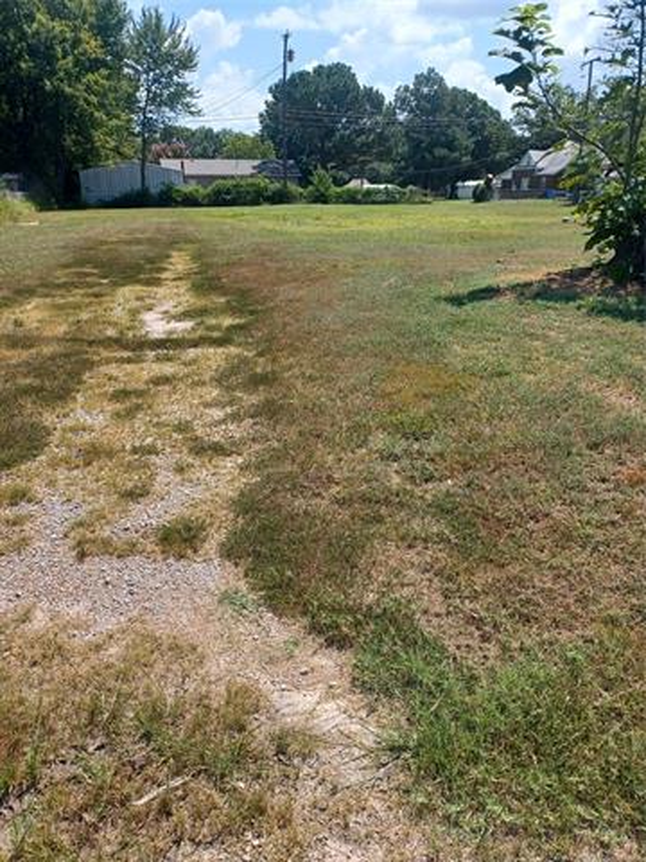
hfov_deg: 54.9
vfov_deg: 69.4
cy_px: 431
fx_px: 622
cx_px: 323
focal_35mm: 25
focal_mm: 4.6
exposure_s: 1/380
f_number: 1.8
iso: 32
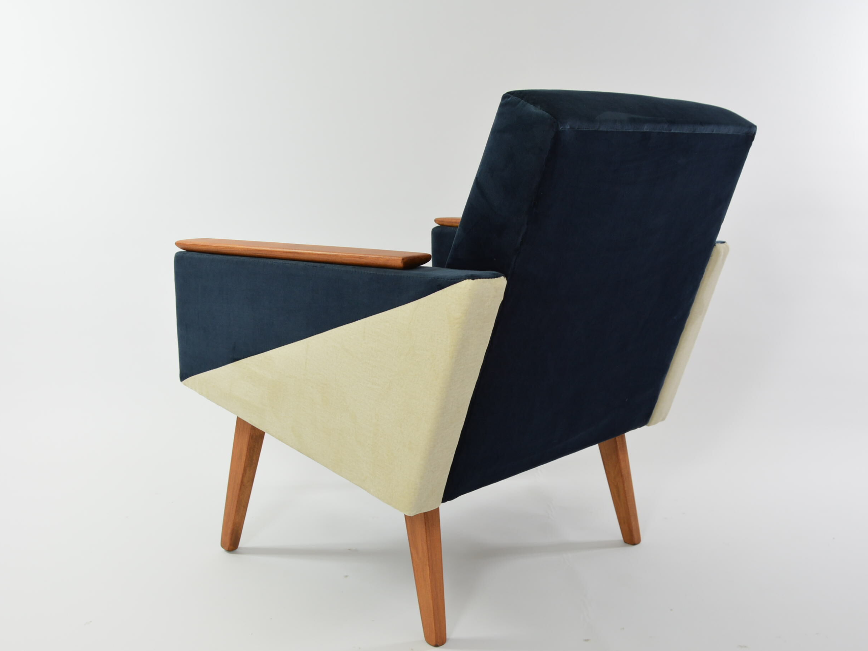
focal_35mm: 39
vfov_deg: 36.8
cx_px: 457
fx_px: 978
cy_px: 322
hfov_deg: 47.8
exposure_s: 1/60
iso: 400
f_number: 6.3
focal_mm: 22
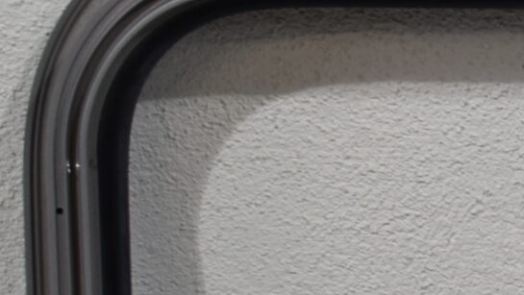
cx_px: 1054
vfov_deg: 4.8
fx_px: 3489
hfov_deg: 8.2
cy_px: 419
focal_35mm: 251
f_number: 5.6
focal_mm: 34
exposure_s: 1/125
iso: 360
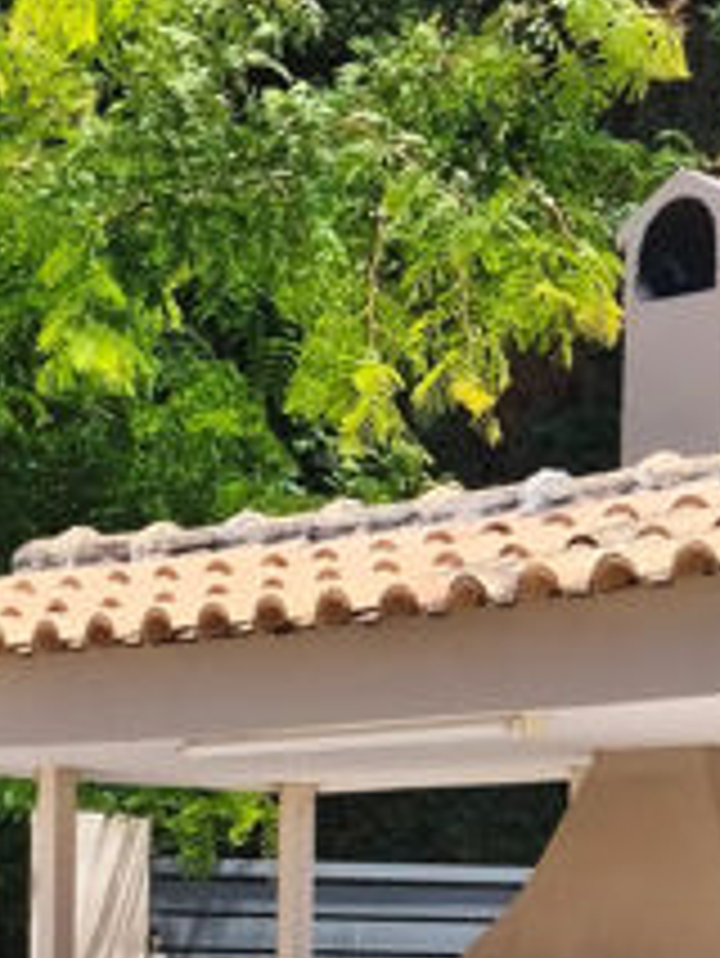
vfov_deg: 15.8
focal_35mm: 120
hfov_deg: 12.3
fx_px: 3325
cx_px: 461
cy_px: 1124
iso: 50
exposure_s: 1/1081
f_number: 1.65
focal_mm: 6.18
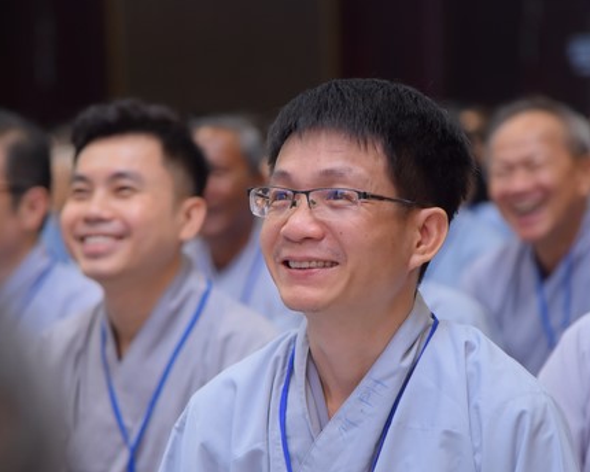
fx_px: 2968
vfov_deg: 9.1
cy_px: 305
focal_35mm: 170
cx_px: 296
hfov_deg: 11.4
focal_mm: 120
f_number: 4
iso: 1250
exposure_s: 1/160
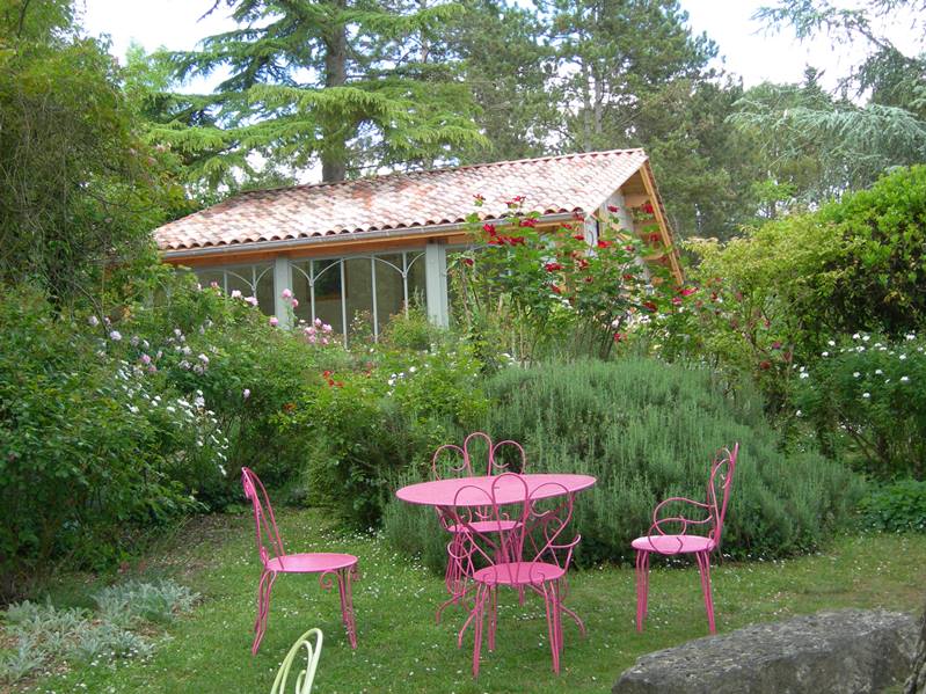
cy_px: 347
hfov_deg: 37.5
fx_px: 1364
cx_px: 463
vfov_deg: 28.6
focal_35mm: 51
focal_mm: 10.6
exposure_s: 1/118
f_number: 3.2
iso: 50
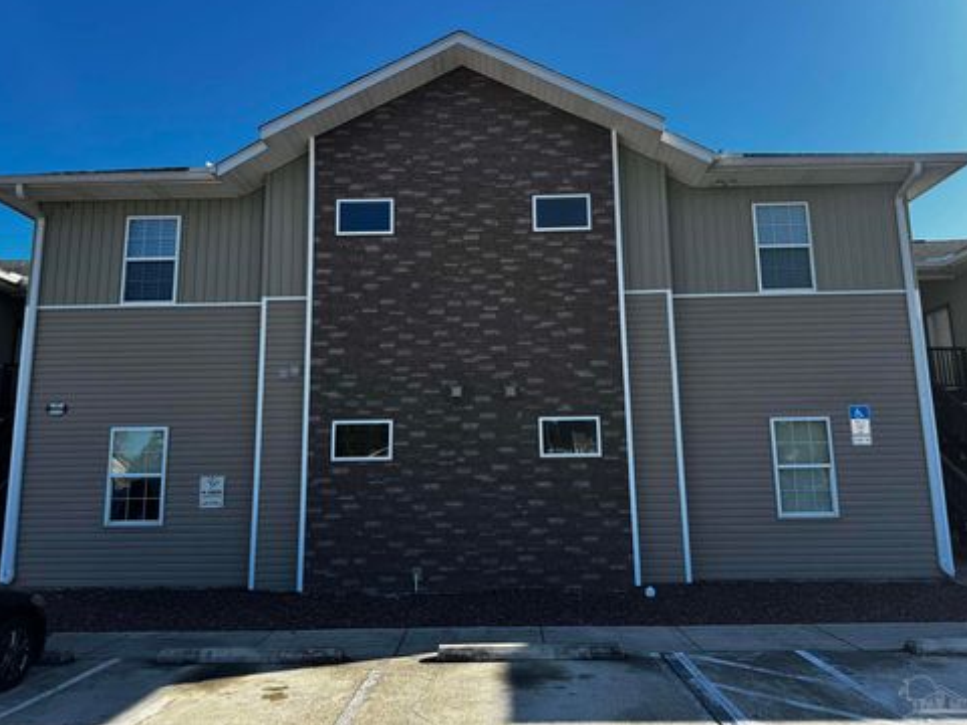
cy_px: 351
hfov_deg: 69.4
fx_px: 698
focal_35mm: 25
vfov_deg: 54.9
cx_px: 484
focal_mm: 6.76
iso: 80
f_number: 1.78
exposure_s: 1/1395
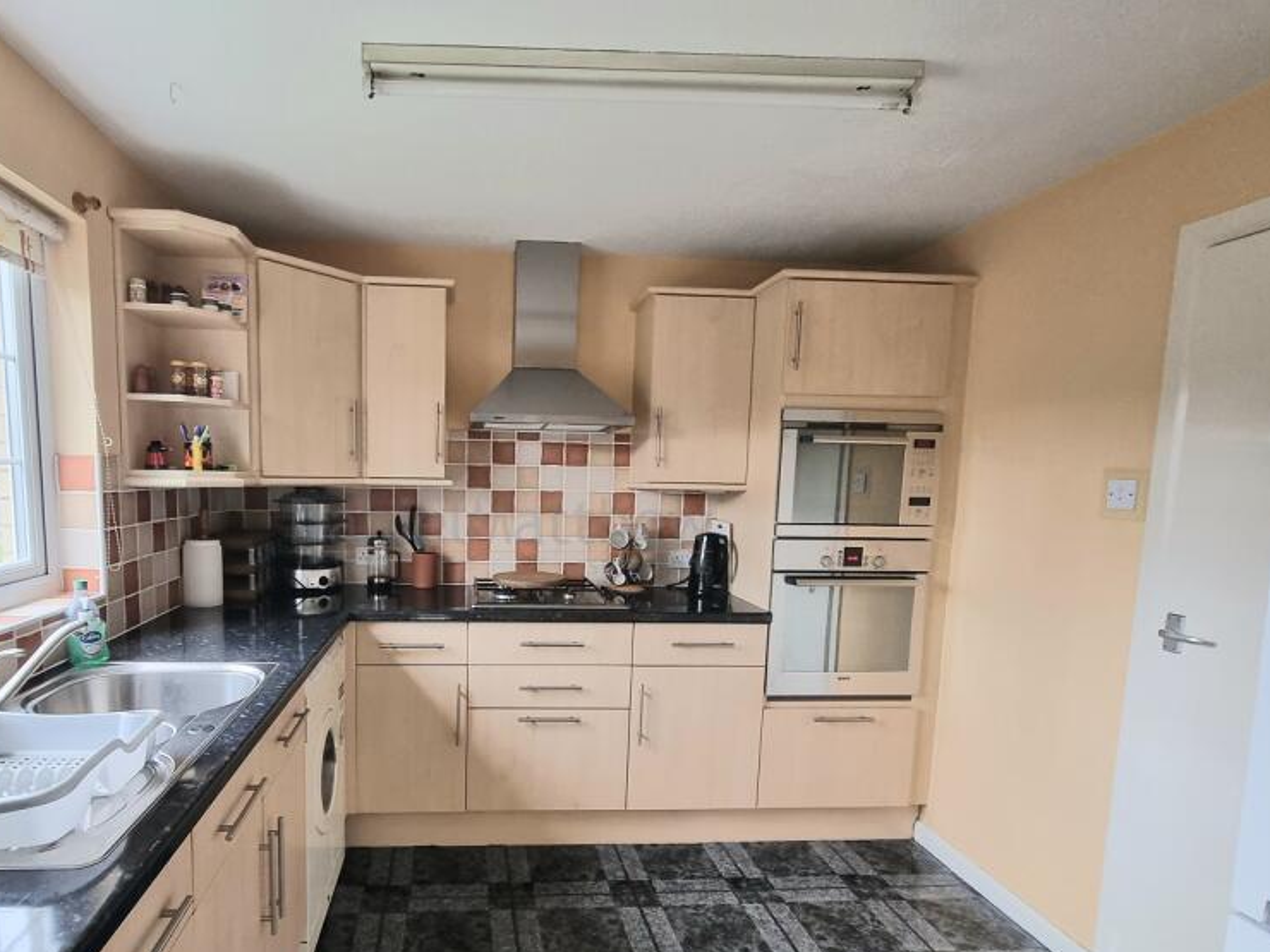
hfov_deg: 86.5
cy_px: 535
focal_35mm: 18
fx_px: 660
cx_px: 499
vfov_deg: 71.3
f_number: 2.2
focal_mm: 2.2
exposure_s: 1/60.2
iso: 125
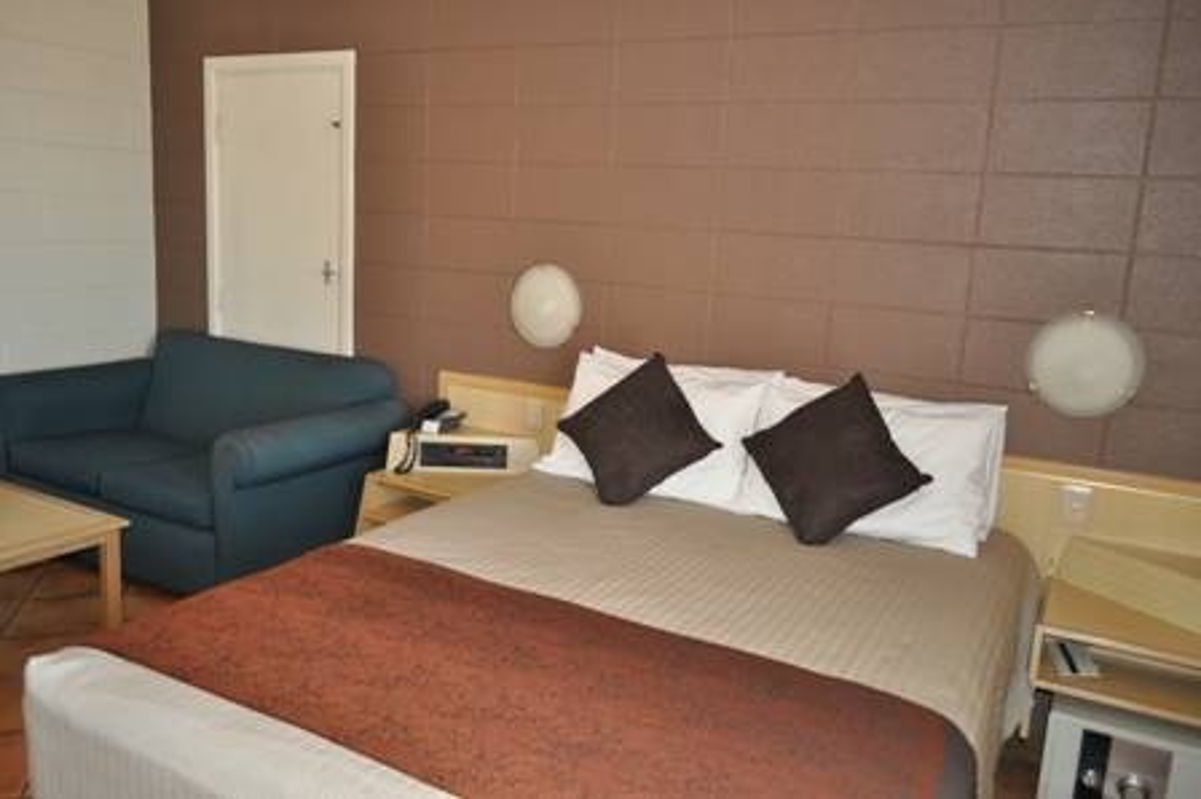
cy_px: 400
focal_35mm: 27
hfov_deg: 67.4
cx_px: 600
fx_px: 900
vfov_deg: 47.9
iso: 800
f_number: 3.5
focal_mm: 18
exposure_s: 1/60
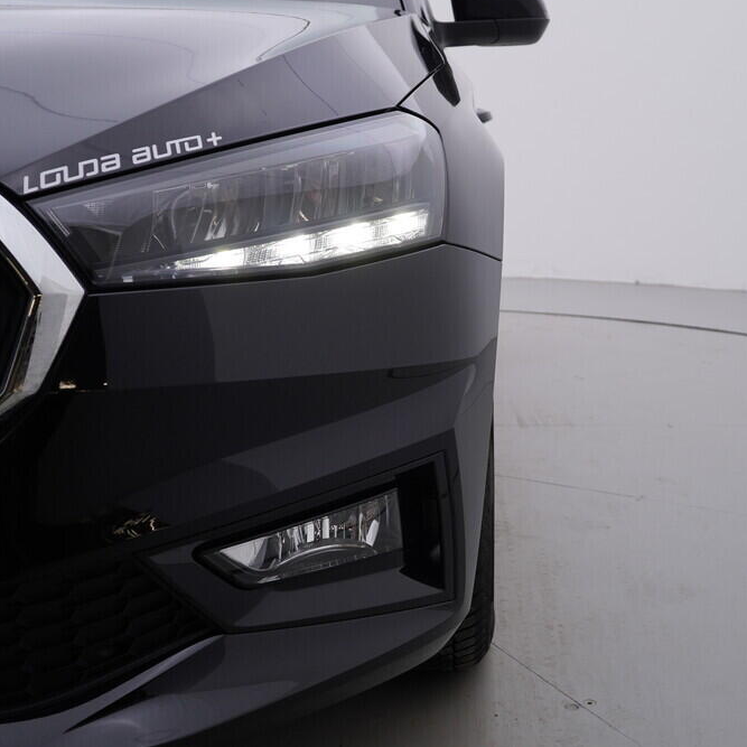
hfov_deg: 36.0
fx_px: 1147
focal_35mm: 47
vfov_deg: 36.1
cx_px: 428
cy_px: 366
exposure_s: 1/100
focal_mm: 24
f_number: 4.5
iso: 125
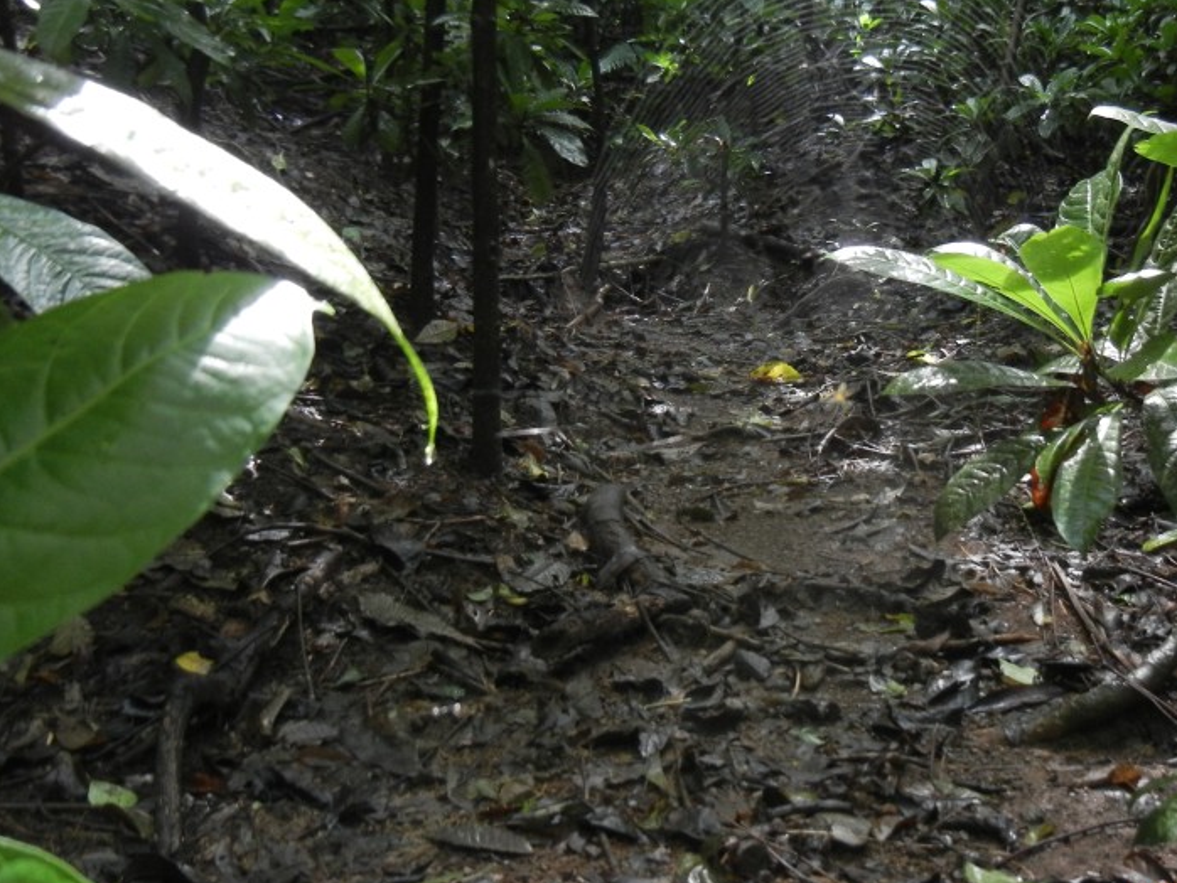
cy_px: 394
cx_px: 799
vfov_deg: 32.9
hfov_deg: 42.3
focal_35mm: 44
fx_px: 1497
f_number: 3.5
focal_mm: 5.4
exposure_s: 1/15.7
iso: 400
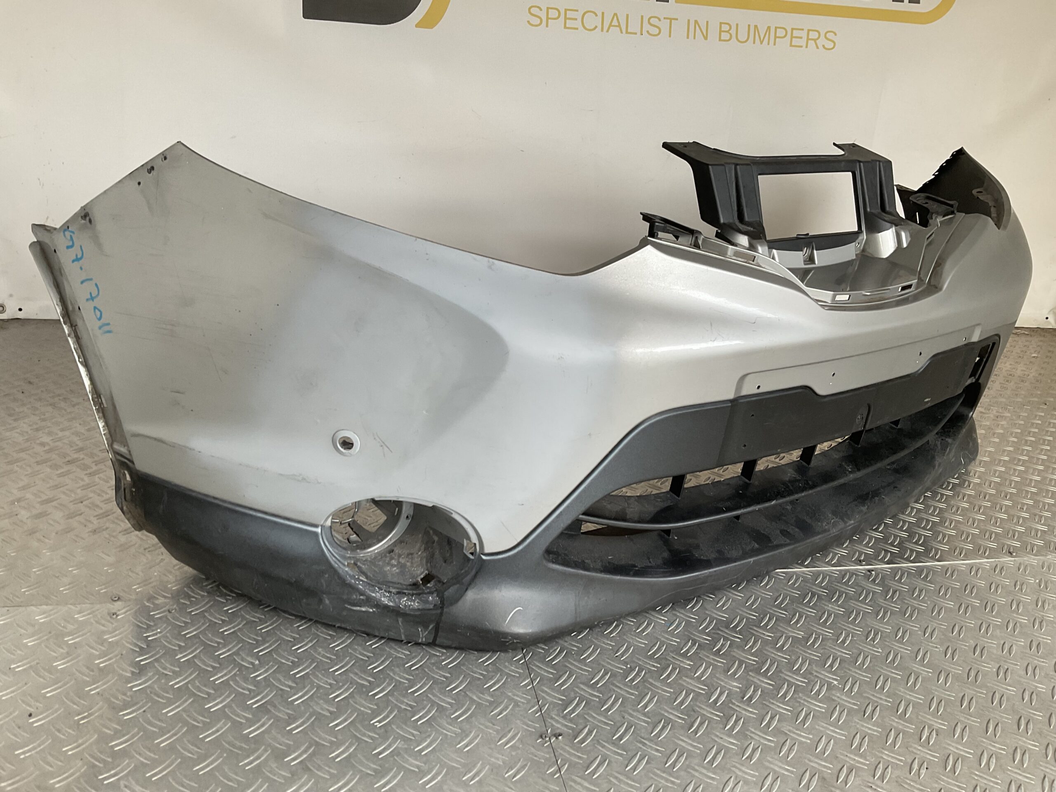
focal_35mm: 29
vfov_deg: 48.2
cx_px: 528
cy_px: 396
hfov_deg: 61.7
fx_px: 885
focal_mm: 3
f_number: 1.8
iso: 40
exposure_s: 1/60
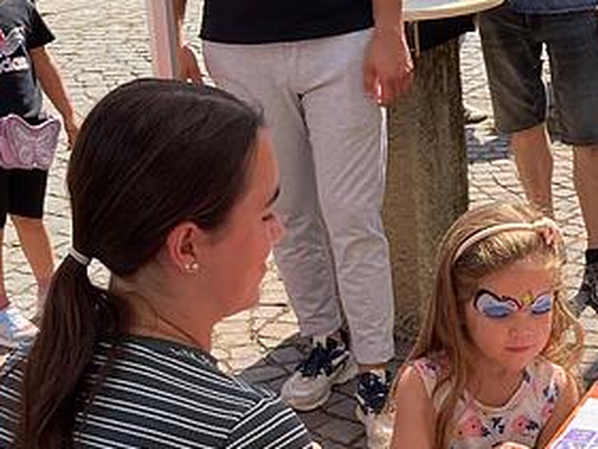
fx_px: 1434
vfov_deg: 17.7
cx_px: 620
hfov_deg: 22.5
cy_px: 348
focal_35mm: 83
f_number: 1.8
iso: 20
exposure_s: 1/842
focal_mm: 3.99
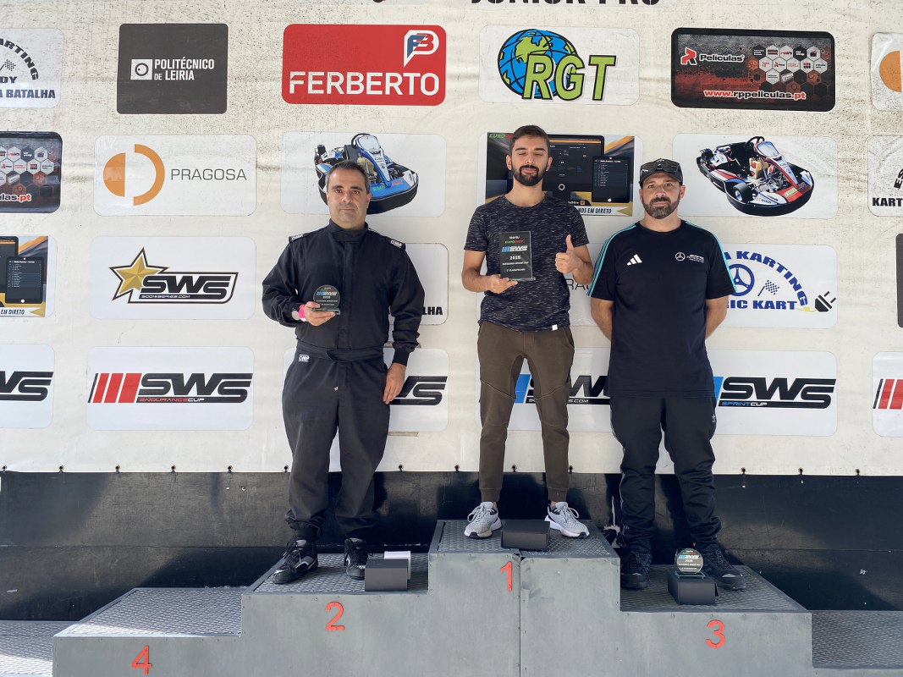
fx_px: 678
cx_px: 452
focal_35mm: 26
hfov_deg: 67.3
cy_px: 338
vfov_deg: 53.1
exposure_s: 1/222
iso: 32
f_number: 1.8
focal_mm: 4.25
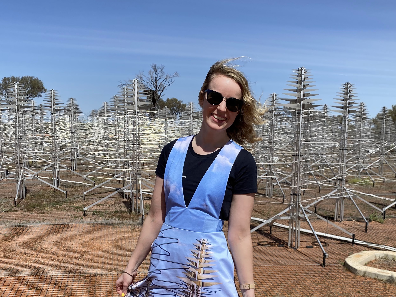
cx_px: 231
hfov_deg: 44.6
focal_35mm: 42
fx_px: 480
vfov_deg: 33.9
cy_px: 209
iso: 32
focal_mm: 4.25
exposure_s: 1/4274
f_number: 1.8
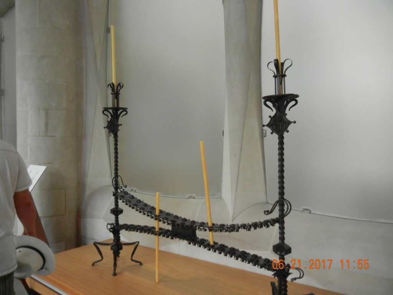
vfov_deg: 46.8
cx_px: 196
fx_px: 341
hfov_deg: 60.0
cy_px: 148
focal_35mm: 30
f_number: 3.5
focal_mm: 5.4
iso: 620
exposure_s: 1/250
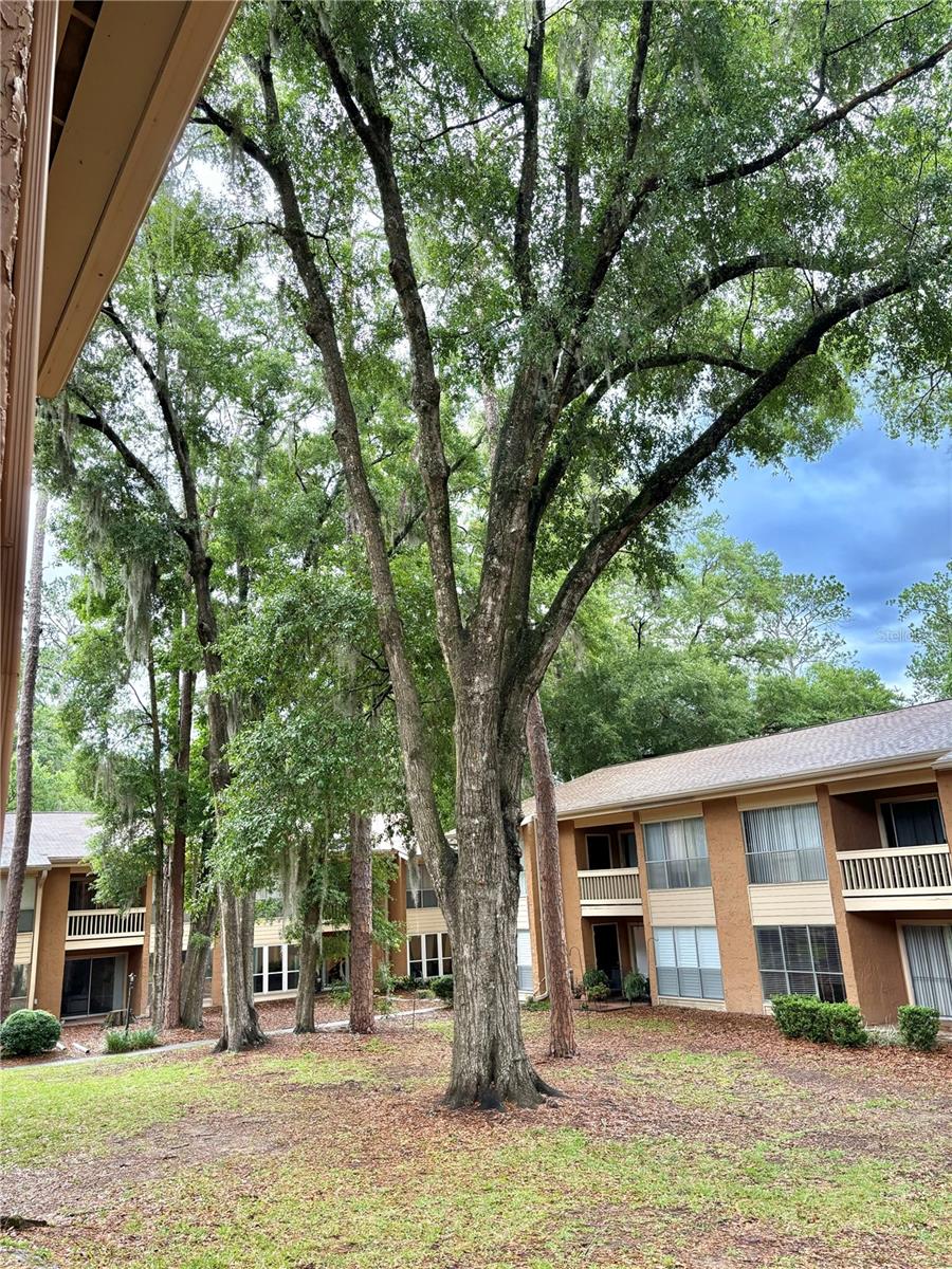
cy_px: 634
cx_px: 476
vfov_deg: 67.3
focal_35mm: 26
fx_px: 953
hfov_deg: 53.1
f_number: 1.6
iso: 125
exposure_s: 1/113
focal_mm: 5.96
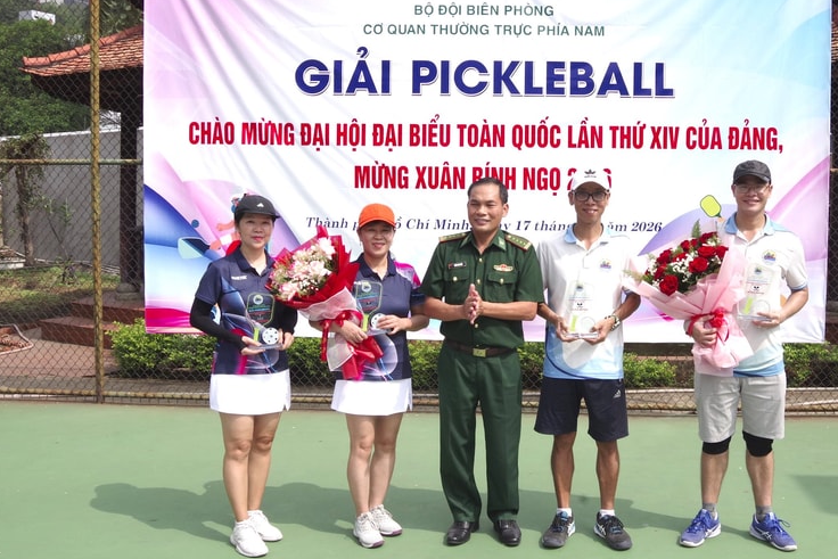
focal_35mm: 33
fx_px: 768
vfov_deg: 40.0
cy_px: 299
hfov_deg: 56.8
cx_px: 504
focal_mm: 18
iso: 200
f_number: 14
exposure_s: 1/125
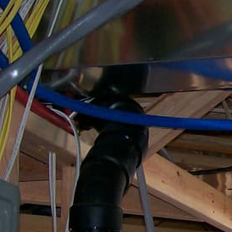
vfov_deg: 11.3
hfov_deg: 10.9
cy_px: 158
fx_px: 1175
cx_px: 326
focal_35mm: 155
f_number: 2.7
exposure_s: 1/64
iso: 80
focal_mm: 6
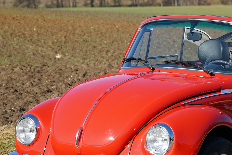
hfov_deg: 9.8
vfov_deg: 6.6
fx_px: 1340
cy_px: 107
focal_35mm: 208
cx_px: 218
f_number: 5.6
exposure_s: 1/320
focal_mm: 105
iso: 100
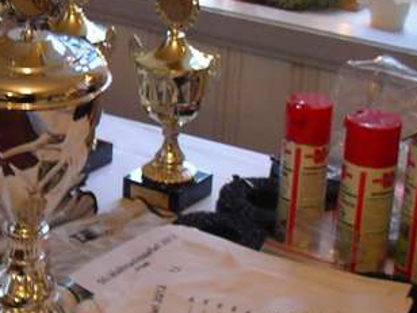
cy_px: 175
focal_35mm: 120
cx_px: 31
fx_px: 1446
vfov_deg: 12.3
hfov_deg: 16.2
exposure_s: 1/6
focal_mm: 5.7
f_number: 2.8
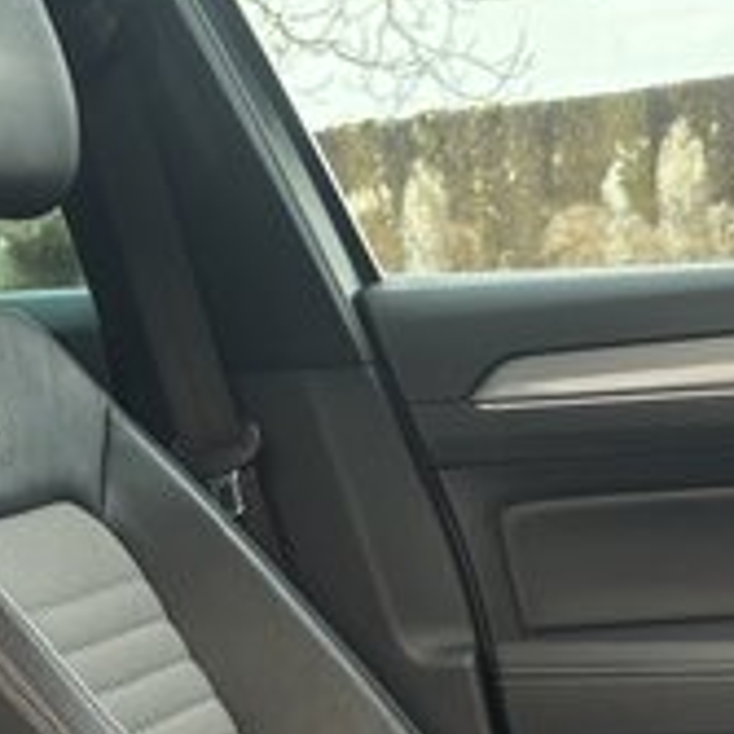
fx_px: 2639
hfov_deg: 15.7
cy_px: 905
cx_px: 615
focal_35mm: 110
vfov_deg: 15.2
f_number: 1.6
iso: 125
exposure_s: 1/121
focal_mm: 5.96
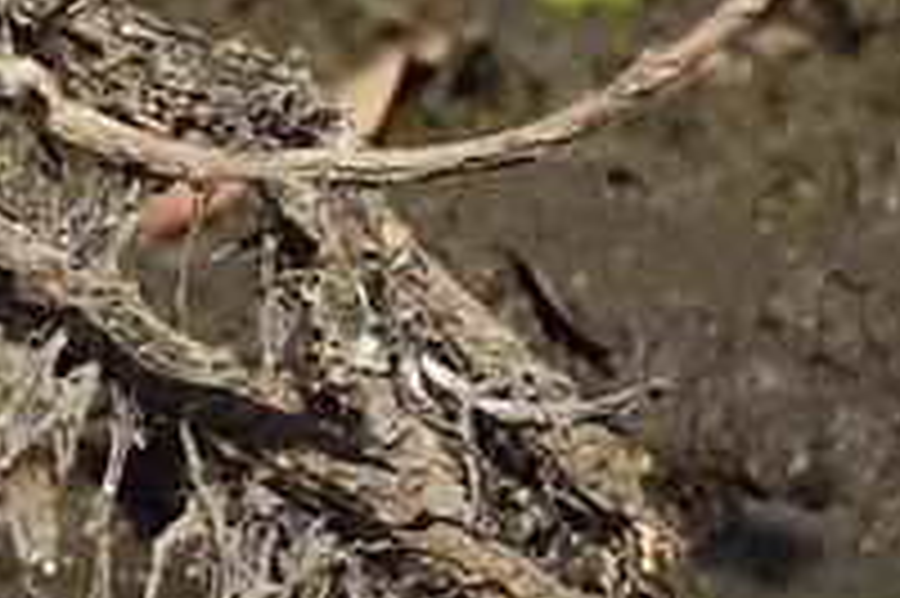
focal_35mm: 1599
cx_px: -2380
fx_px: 39941
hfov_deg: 1.3
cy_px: 220
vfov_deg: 0.9
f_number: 10
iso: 400
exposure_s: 1/500
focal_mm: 200
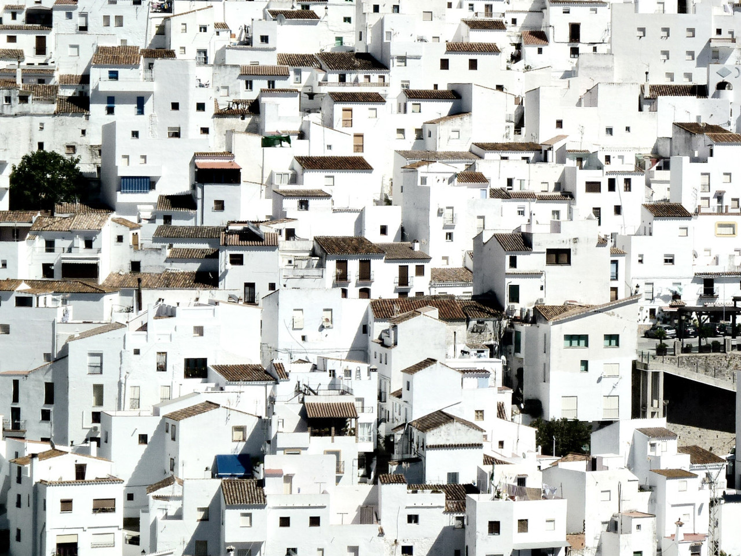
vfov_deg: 12.1
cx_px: 370
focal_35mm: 122
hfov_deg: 16.1
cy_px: 278
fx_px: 2612
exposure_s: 1/500
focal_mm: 21.6
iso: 80
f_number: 8
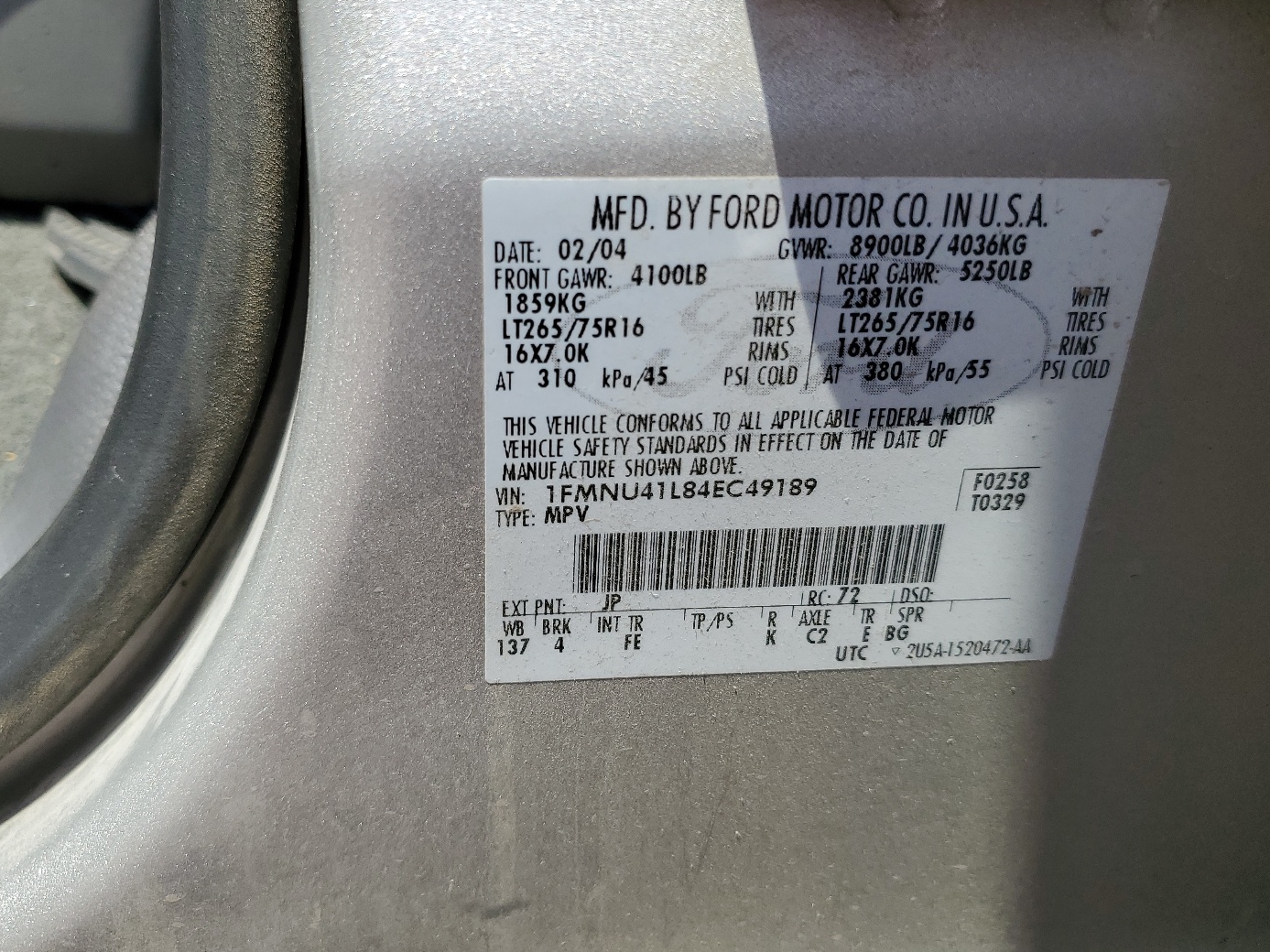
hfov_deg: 59.9
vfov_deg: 46.8
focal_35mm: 30
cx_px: 604
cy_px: 452
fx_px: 1101
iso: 50
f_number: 1.5
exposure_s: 1/1250
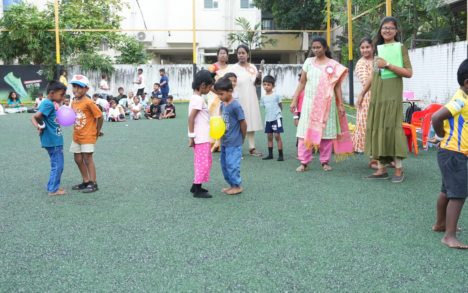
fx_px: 579
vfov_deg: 28.3
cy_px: 133
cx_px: 261
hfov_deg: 43.9
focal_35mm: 45
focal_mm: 31.3
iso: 1000
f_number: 3.5
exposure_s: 1/400
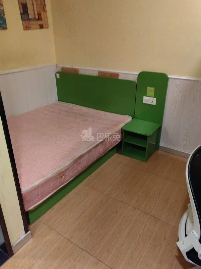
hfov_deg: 51.3
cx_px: 100
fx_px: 209
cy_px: 134
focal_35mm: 27
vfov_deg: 65.3
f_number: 1.9
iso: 500
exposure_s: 1/50
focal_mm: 5.52
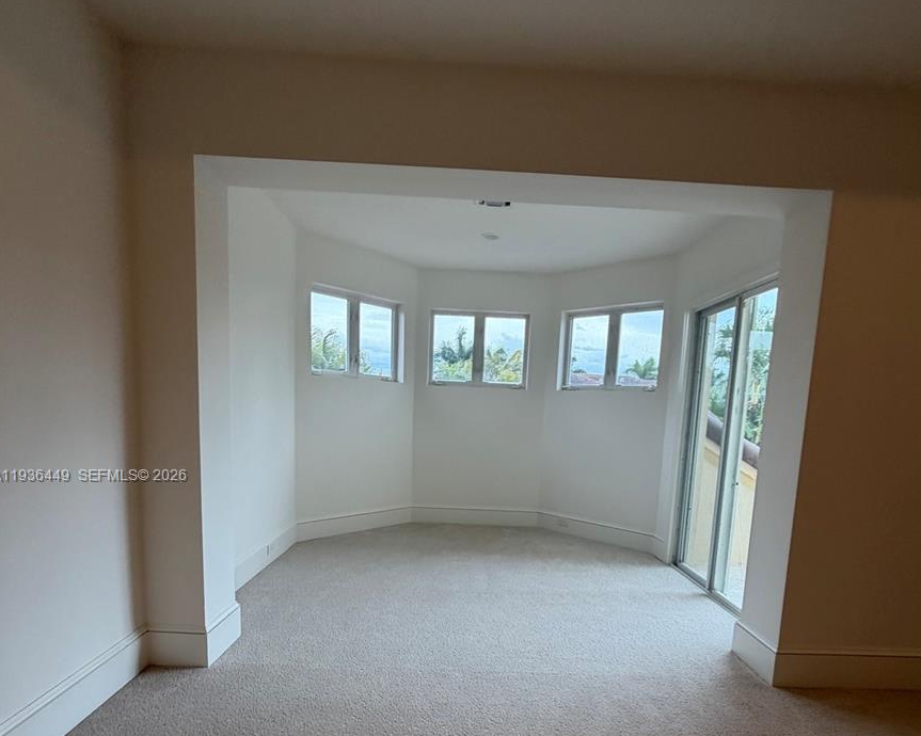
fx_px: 518
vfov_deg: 69.3
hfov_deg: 83.3
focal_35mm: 19
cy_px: 477
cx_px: 470
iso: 80
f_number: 2.2
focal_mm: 2.22
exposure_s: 1/120
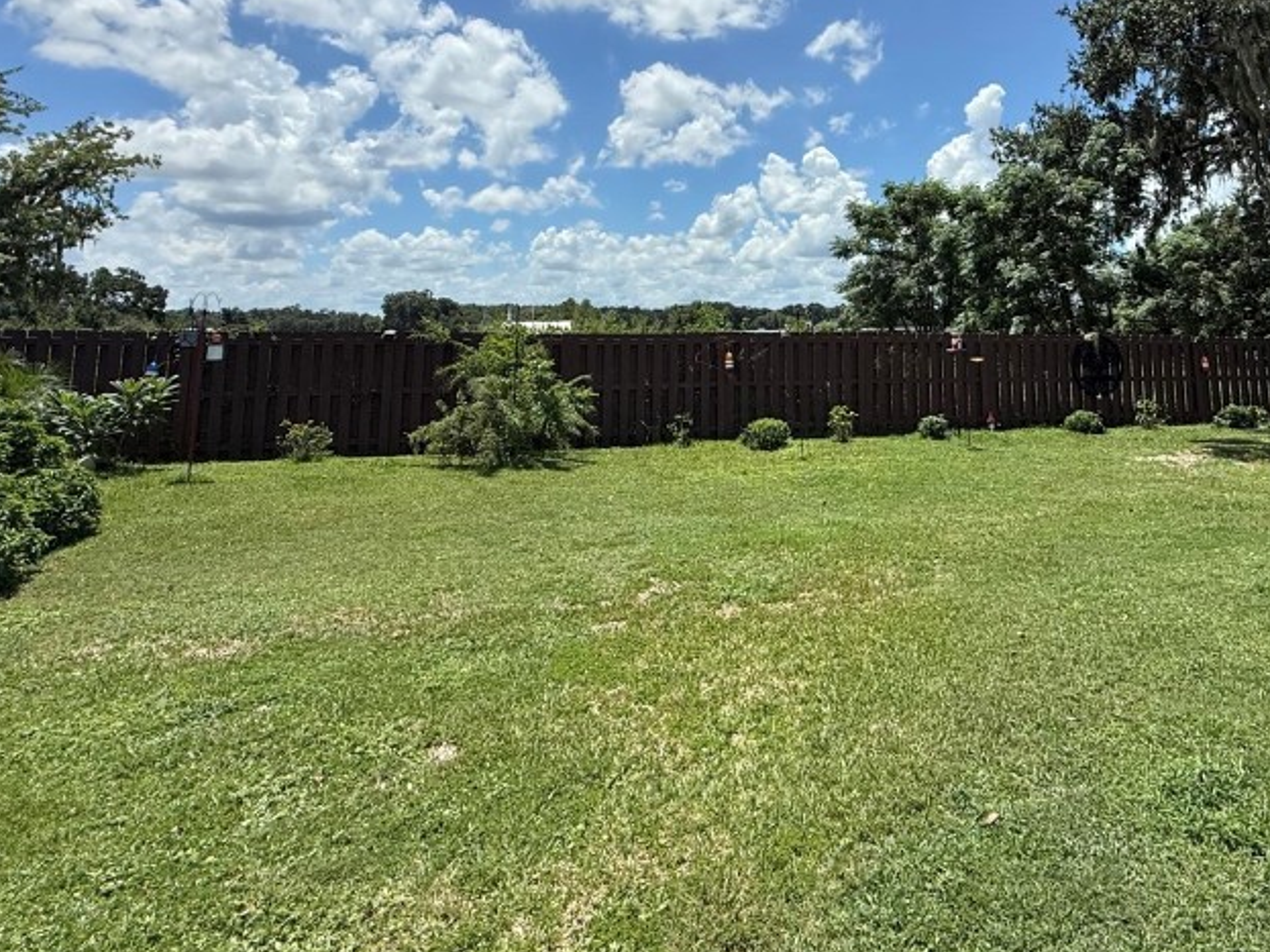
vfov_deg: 55.7
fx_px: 844
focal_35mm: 23
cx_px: 868
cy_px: 224
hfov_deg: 71.3
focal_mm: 2.22
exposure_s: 1/3125
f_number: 2.2
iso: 50
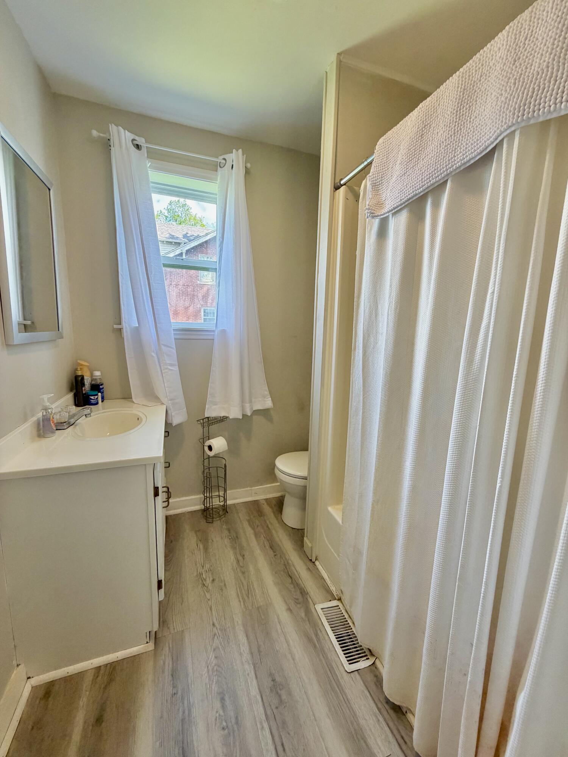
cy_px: 378
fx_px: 306
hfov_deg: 85.7
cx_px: 284
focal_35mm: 14
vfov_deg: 102.1
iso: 250
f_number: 2.2
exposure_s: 1/120
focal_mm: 2.22
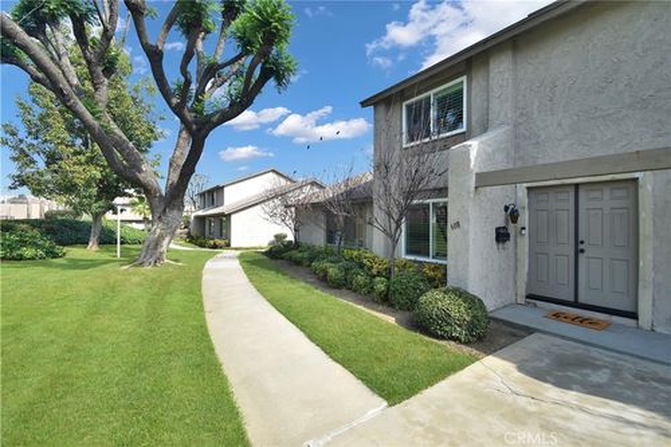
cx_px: 336
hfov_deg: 100.4
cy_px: 224
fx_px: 279
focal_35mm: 15
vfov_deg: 77.3
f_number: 8
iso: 360
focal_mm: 10
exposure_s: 1/500
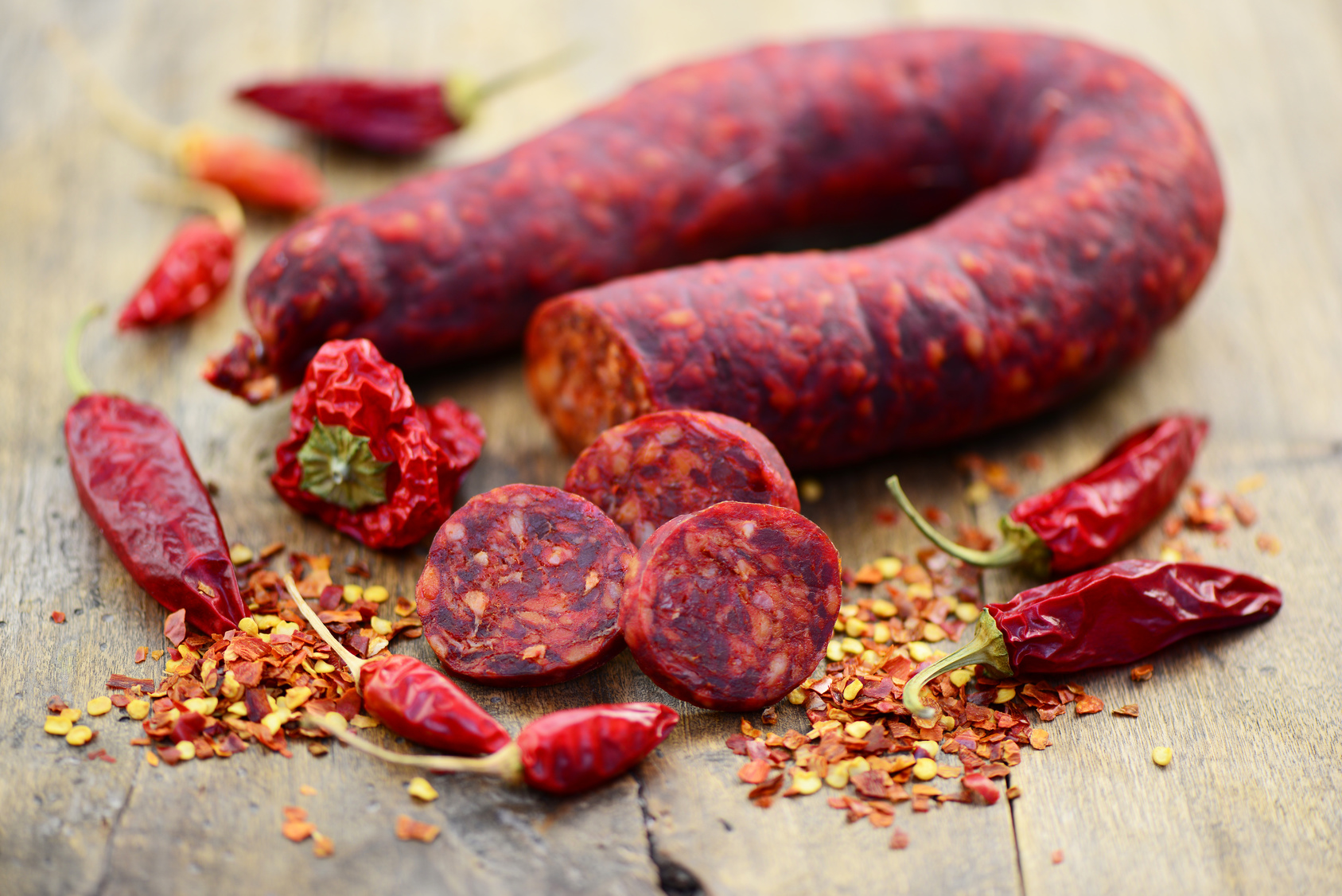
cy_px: 448
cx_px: 671
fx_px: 3915
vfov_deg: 13.1
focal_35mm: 105
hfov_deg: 19.4
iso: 100
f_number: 3
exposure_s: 1/125
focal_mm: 105
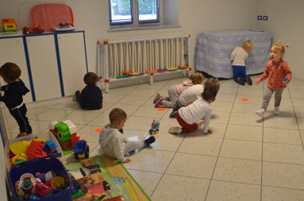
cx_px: 186
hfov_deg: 52.8
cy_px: 99
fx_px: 303
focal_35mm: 36
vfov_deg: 36.7
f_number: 5
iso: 1250
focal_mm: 18
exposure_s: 1/80
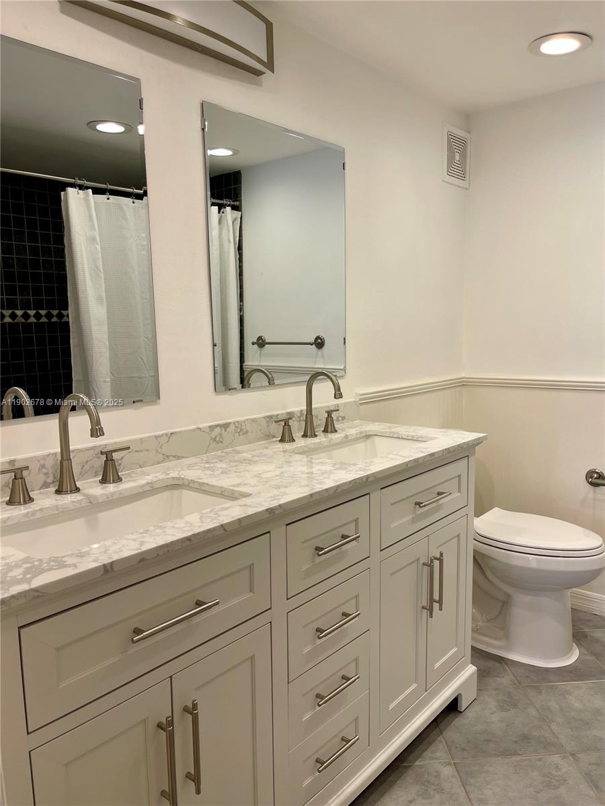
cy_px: 403
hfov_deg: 54.9
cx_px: 302
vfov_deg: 69.4
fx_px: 583
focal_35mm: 25
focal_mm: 5.1
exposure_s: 1/130
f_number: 1.6
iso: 32
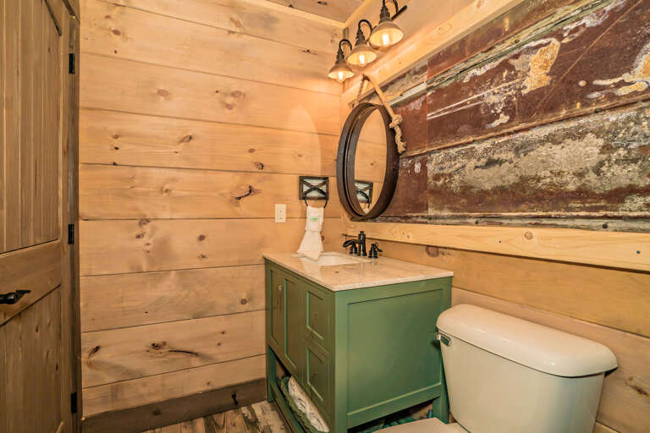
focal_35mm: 16
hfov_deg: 96.7
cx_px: 325
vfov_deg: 73.7
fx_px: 289
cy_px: 216
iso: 1000
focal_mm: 16
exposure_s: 1/200
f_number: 9
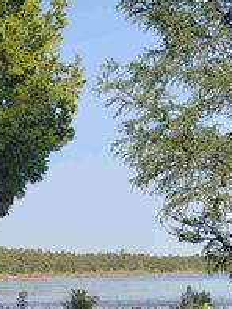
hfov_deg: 21.4
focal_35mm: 66
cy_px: 87
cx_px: -8
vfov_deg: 29.0
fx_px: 589
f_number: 2.4
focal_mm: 4.3
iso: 50
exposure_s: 1/752
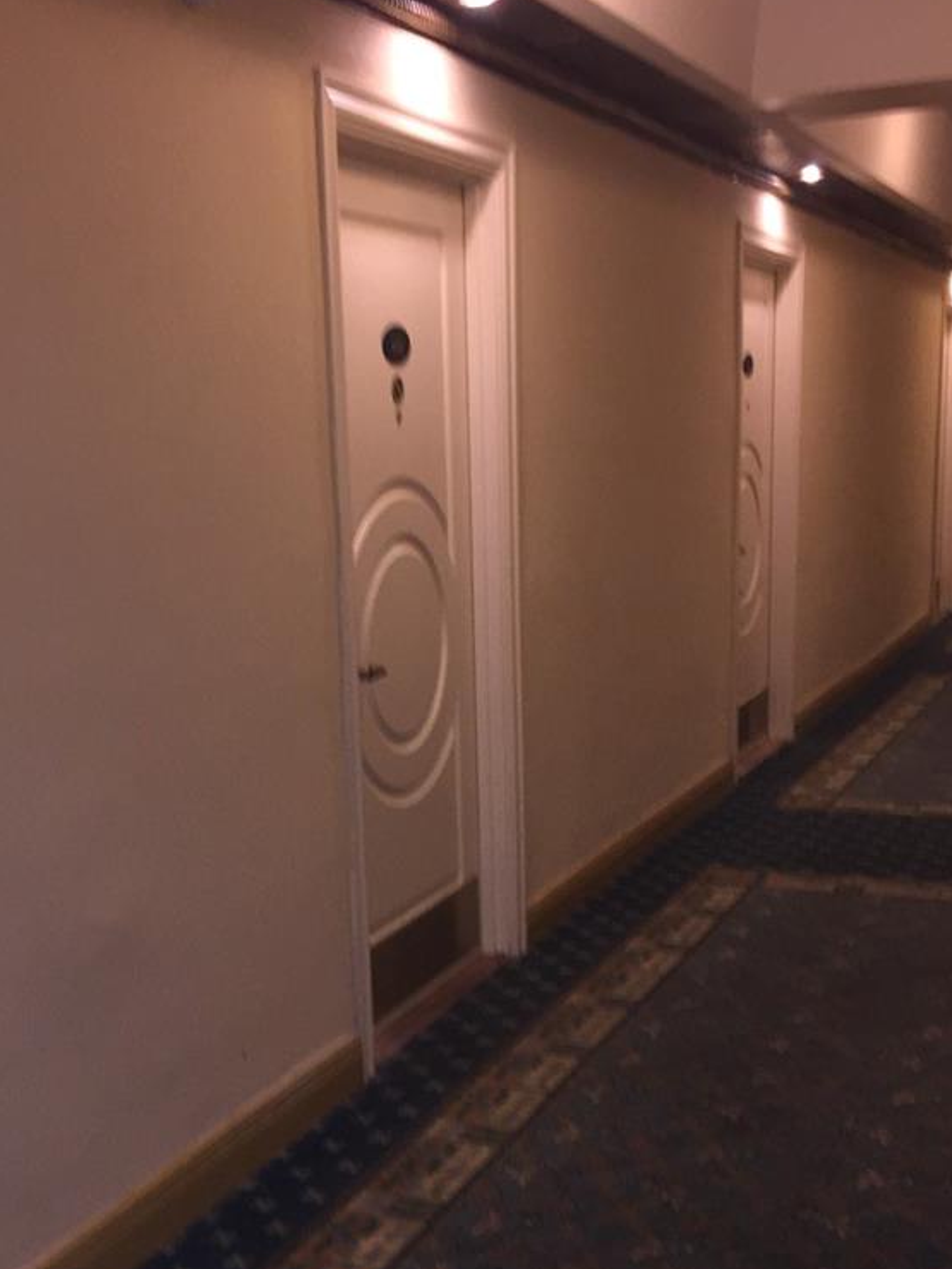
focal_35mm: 47
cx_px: 383
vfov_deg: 40.0
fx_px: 1723
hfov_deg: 30.8
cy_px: 842
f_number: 2.2
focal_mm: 4.15
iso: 80
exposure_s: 1/17
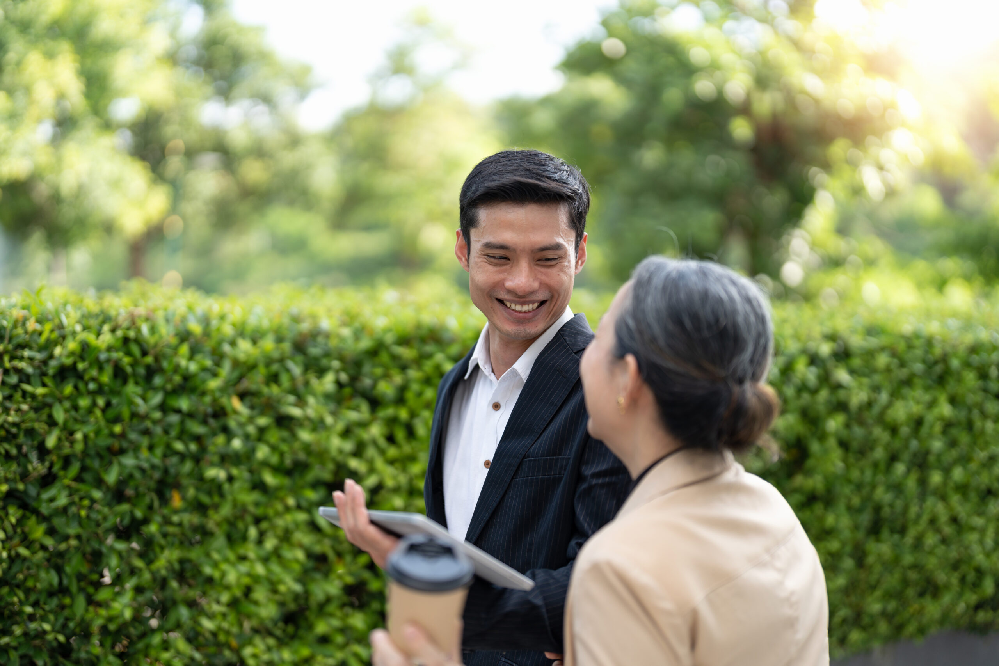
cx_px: 500
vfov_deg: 27.0
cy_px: 333
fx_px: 1387
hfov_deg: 39.6
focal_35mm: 50
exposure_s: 1/1600
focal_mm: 50
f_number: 1.2
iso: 100
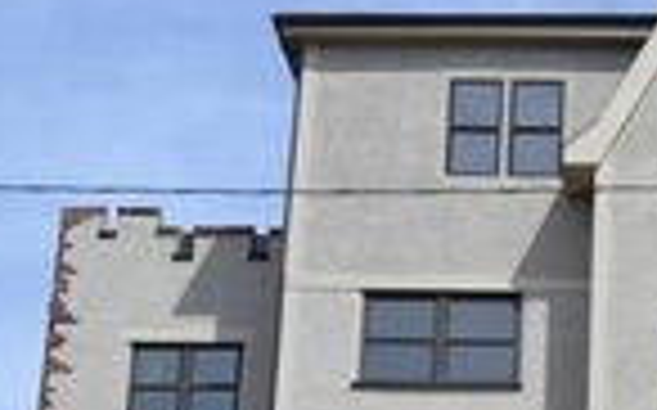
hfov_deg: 17.3
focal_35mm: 115
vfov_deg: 11.3
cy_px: 399
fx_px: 2058
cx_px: 806
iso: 100
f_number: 8
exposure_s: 1/250
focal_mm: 22
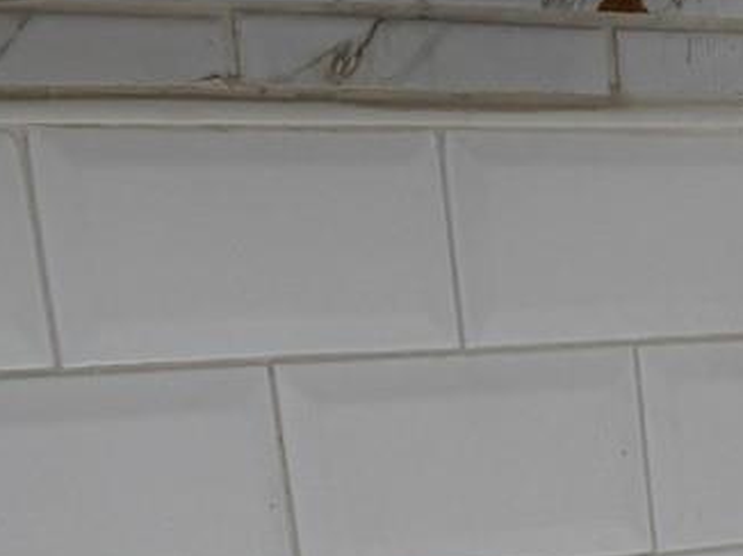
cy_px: 1606
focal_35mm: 151
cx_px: 1668
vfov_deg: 8.4
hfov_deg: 11.3
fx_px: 3239
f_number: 1.78
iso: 50
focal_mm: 6.76
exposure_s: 1/146
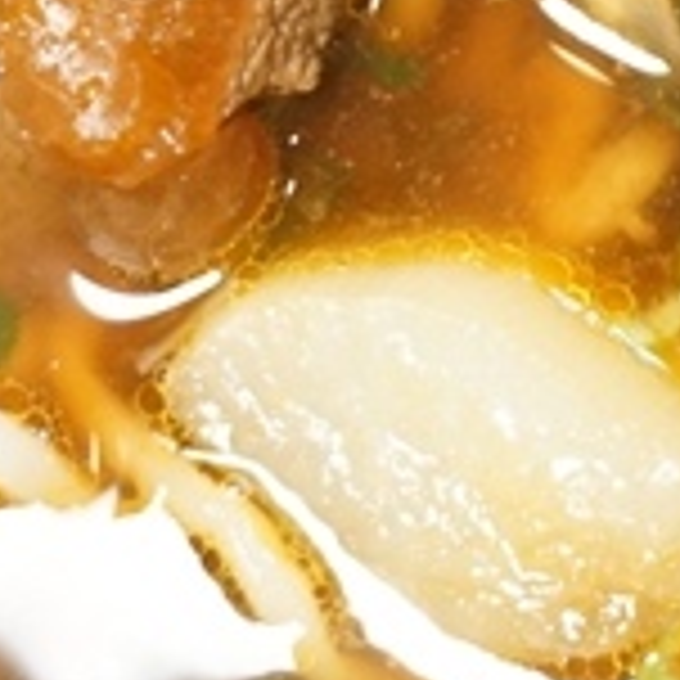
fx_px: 4042
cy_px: -421
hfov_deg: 9.4
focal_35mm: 182
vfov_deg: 9.3
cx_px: 1004
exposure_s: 1/60
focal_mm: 21
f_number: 4
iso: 800
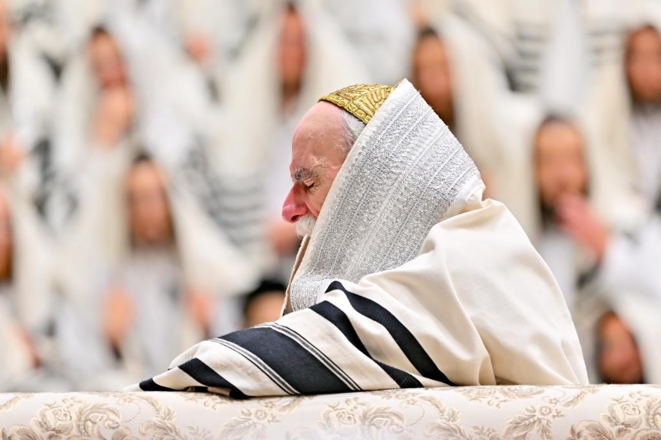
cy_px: 220
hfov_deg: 6.9
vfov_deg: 4.6
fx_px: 5506
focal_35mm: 300
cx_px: 330
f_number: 2.8
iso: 200
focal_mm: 200
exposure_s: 1/250
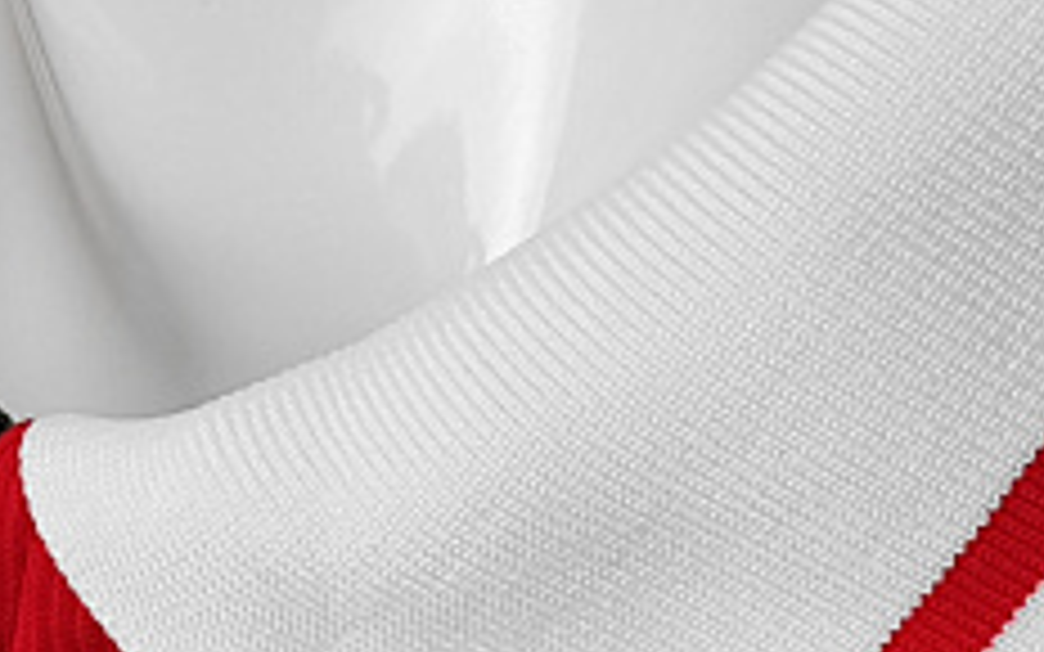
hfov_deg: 10.6
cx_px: 855
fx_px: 5605
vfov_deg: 6.6
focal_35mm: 197
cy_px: -139
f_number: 1.8
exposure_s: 1/60
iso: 80
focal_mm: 5.58
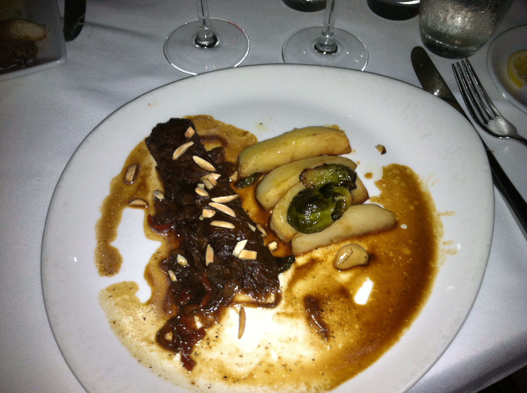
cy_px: 196
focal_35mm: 35
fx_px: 532
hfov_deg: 52.7
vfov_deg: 40.6
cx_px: 264
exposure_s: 1/18
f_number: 2.8
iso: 80
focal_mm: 3.85
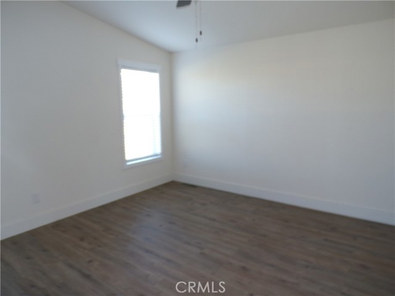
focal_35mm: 24
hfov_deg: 71.6
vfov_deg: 56.8
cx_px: 198
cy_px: 148
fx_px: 274
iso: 200
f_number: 3
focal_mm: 4.3
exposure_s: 1/28
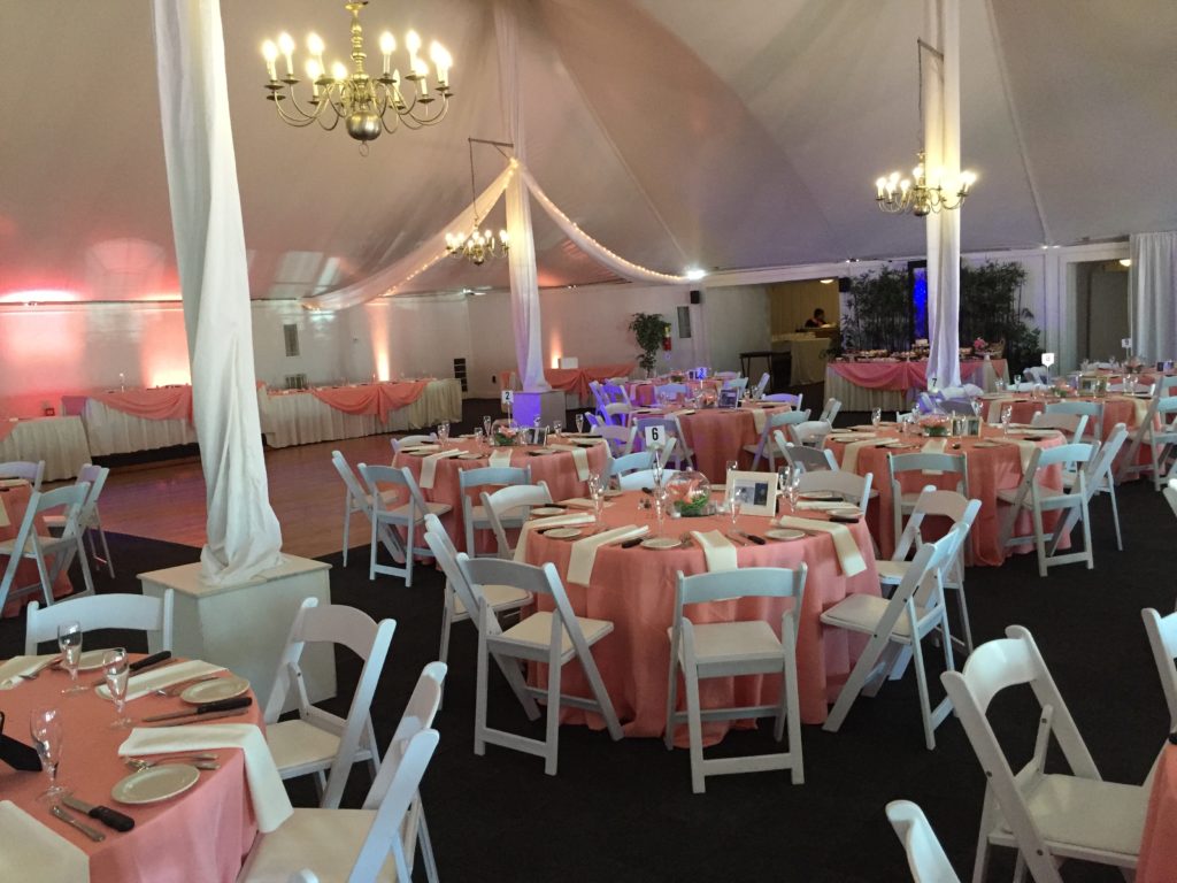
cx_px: 588
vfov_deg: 48.2
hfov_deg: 61.7
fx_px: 986
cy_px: 442
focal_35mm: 29
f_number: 2.2
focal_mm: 4.15
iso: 250
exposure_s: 1/30
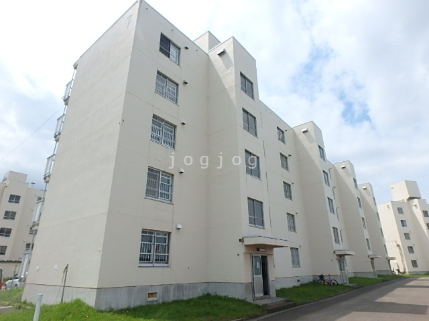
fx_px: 260
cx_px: 214
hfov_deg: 79.0
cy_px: 160
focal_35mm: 21
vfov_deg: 63.4
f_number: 6
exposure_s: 1/500
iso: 125
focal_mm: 3.7
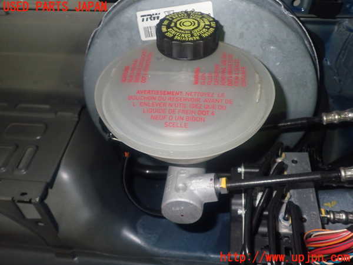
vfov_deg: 44.2
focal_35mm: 32
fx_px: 326
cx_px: 176
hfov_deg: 56.8
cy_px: 132
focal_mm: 5.79
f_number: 7.1
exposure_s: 1/30
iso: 500
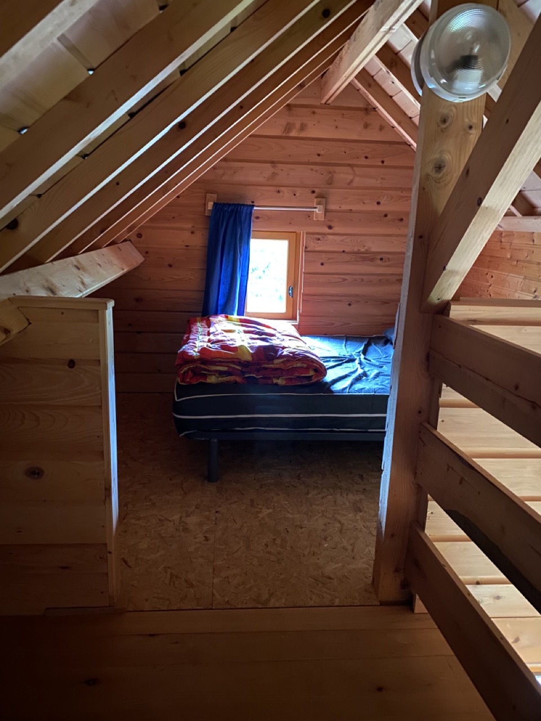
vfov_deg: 67.3
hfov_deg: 53.1
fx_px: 542
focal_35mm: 26
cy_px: 360
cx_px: 270
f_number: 1.8
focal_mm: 4.25
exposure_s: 1/4
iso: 400
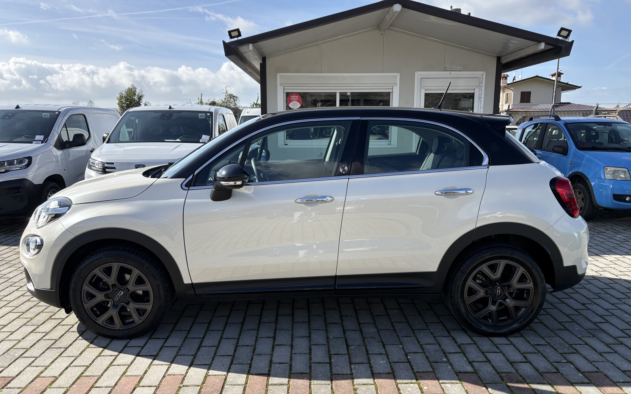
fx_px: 482
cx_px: 313
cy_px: 208
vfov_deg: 44.5
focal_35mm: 28
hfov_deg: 66.5
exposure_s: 1/2865
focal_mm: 5.96
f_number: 1.6
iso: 64
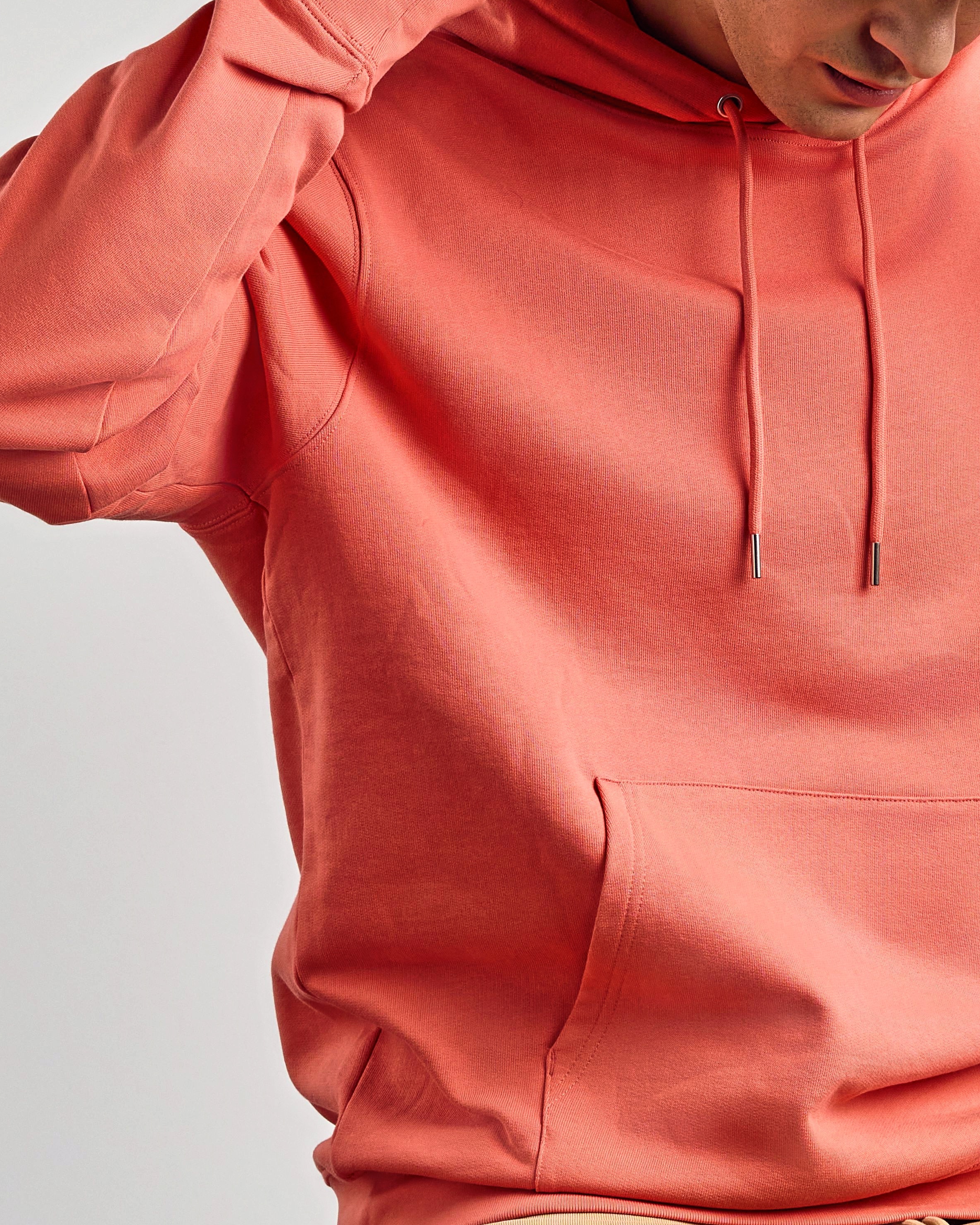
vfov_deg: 13.1
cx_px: 774
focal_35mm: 147
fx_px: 5330
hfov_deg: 10.5
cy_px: 269
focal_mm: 50
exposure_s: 1/160
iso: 320
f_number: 9
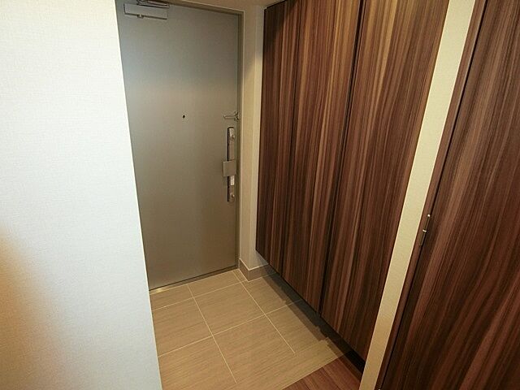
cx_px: 260
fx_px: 285
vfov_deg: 68.7
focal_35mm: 19
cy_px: 195
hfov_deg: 84.7
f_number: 2.7
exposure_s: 1/60
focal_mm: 4.06
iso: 400
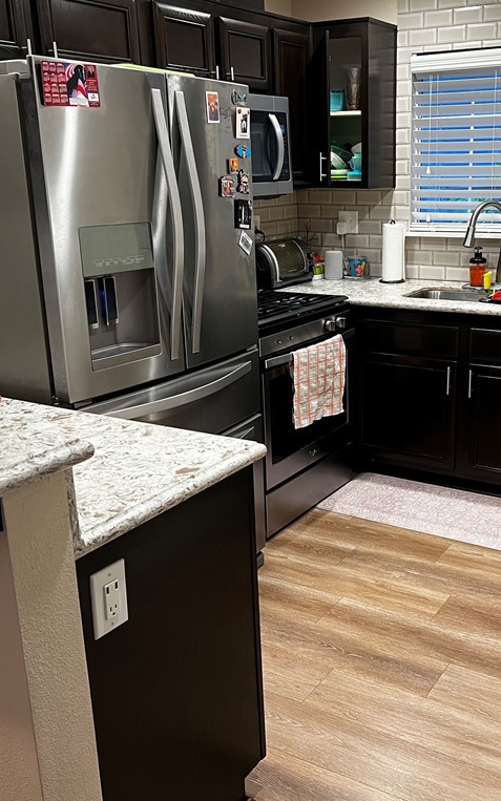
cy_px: 401
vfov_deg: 52.7
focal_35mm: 37
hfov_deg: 34.1
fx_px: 808
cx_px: 338
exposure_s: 1/60
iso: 125
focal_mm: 5.7
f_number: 1.5
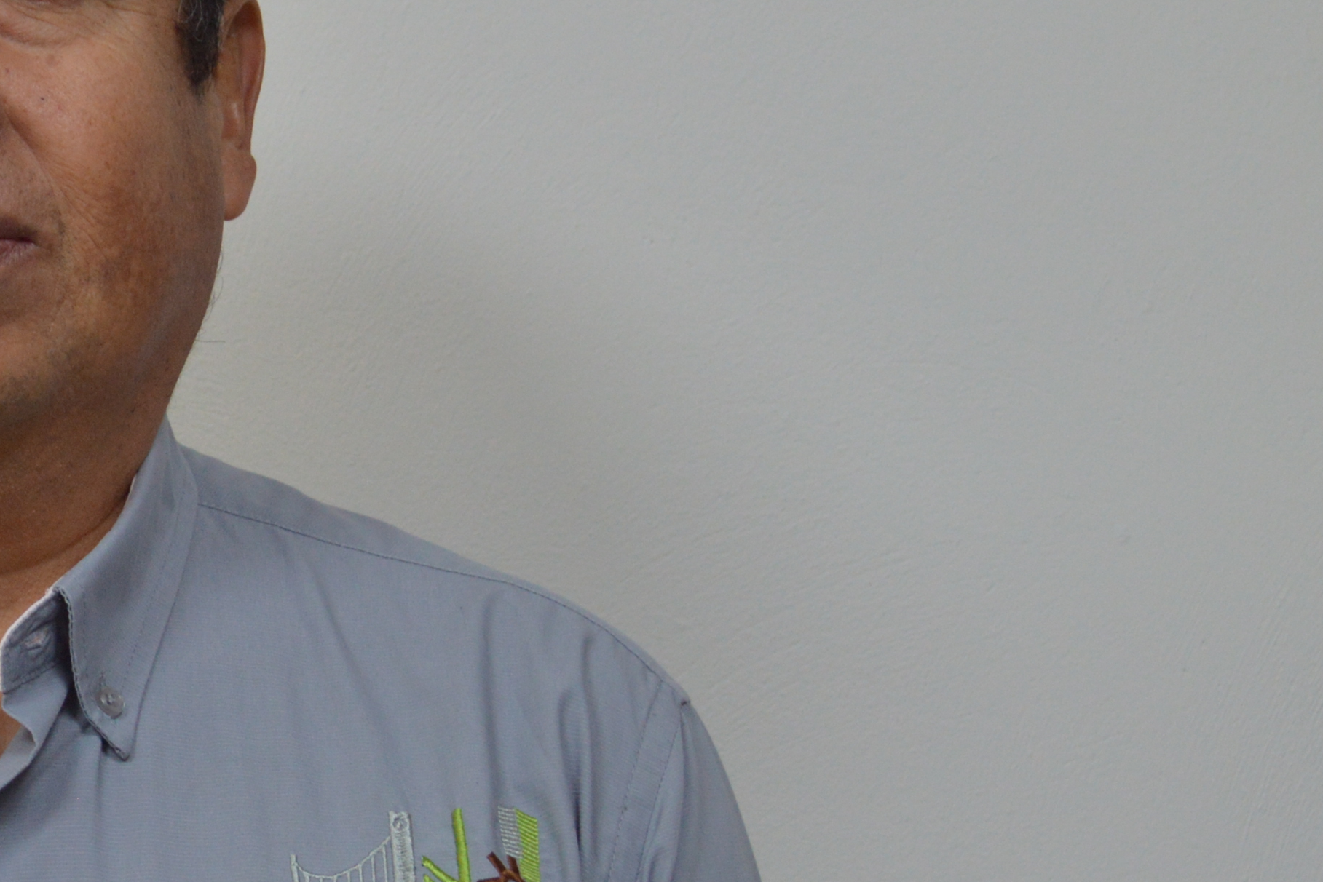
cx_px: -130
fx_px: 4787
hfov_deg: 15.3
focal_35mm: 130
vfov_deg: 10.5
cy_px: 450
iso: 400
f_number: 5
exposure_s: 1/40
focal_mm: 35
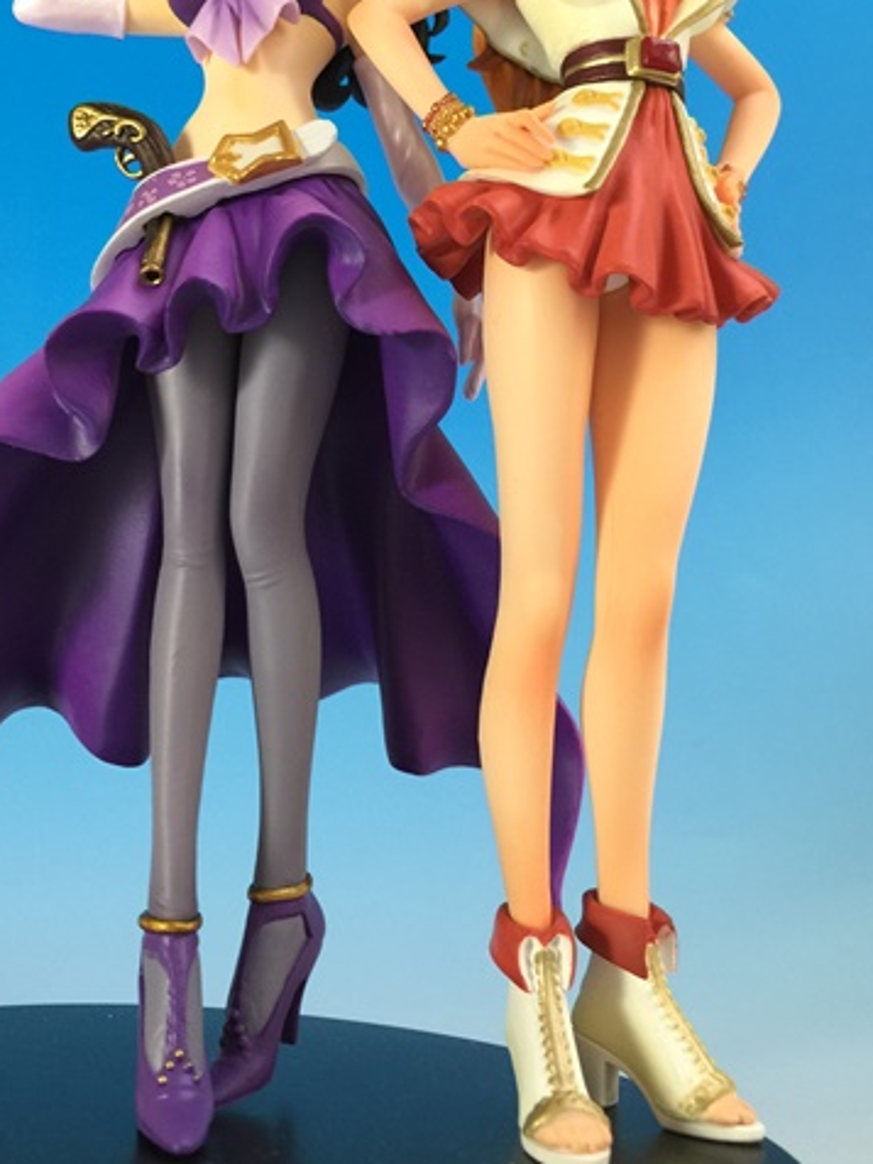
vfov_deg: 47.2
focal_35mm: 39
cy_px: 396
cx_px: 403
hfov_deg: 36.8
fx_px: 1311
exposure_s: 1/17
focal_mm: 4.15
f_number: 2.2
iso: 64
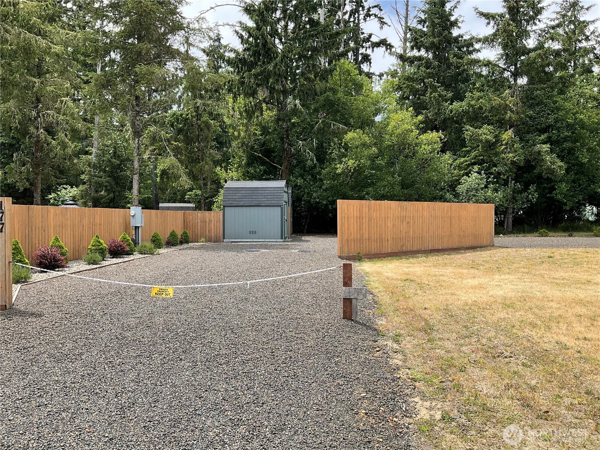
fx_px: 503
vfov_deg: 48.2
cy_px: 225
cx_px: 300
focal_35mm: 29
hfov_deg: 61.7
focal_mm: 3
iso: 25
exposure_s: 1/829
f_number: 1.8
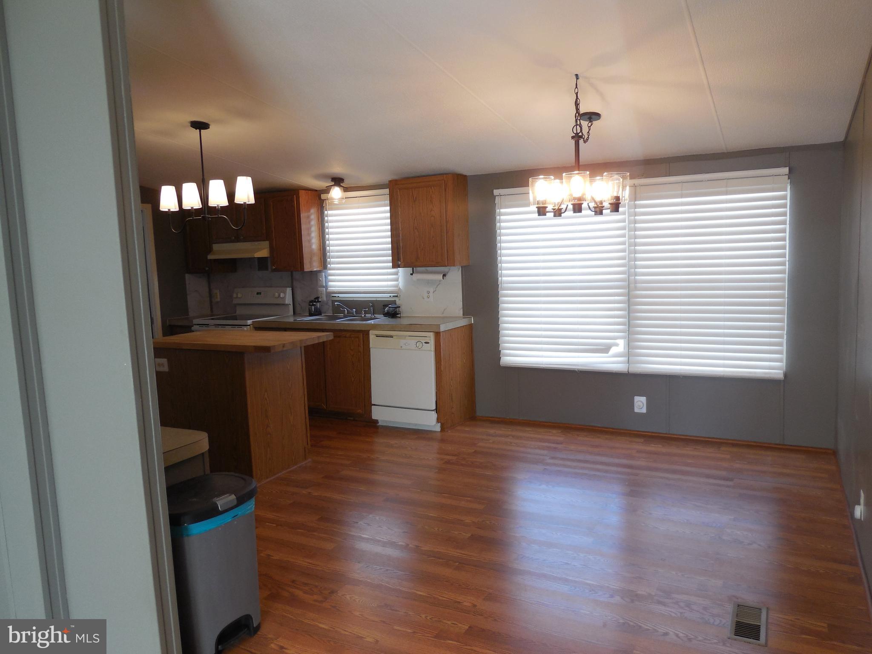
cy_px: 327
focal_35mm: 25
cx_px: 436
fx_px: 630
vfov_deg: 54.9
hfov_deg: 69.4
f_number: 3.1
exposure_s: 1/40
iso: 125
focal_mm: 4.5
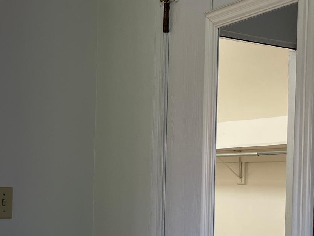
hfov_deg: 30.1
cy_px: 191
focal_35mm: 64
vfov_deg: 22.6
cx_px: 105
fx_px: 581
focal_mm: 5.1
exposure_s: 1/60
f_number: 1.6
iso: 64
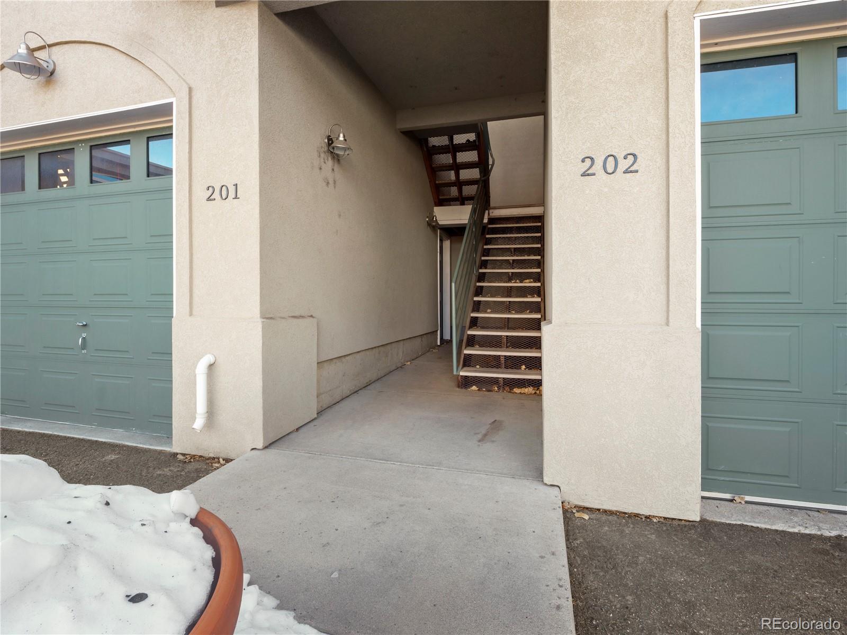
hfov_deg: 94.5
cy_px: 318
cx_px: 424
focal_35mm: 16
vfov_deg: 78.1
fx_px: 391
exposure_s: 1/8
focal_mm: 8
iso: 200
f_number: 8
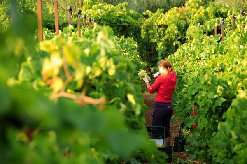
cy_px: 82
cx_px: 124
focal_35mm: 300
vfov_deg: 4.6
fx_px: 2057
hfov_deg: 6.9
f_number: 5.6
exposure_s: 1/100
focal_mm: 200
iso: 160
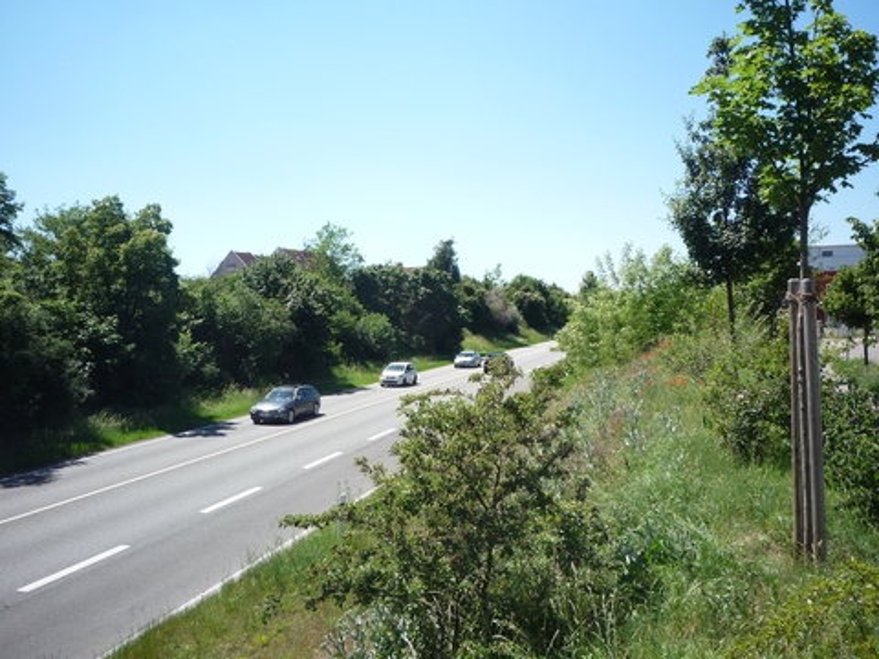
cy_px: 330
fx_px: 813
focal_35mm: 32
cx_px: 440
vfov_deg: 44.2
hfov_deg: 56.8
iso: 100
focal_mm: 5.2
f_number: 4
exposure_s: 1/400
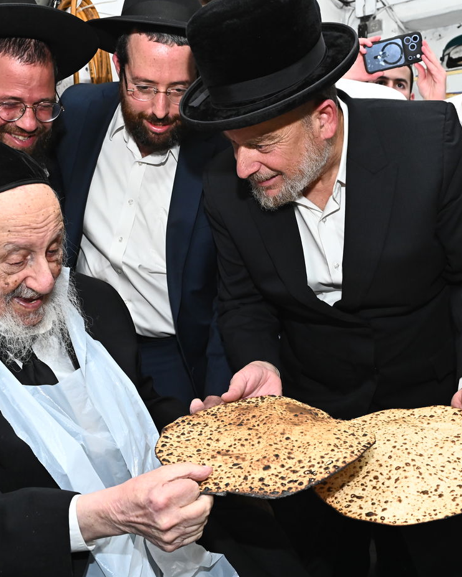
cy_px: 289
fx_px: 581
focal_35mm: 34
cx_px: 259
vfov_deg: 52.8
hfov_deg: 43.3
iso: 2500
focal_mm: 24
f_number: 7.1
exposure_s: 1/200
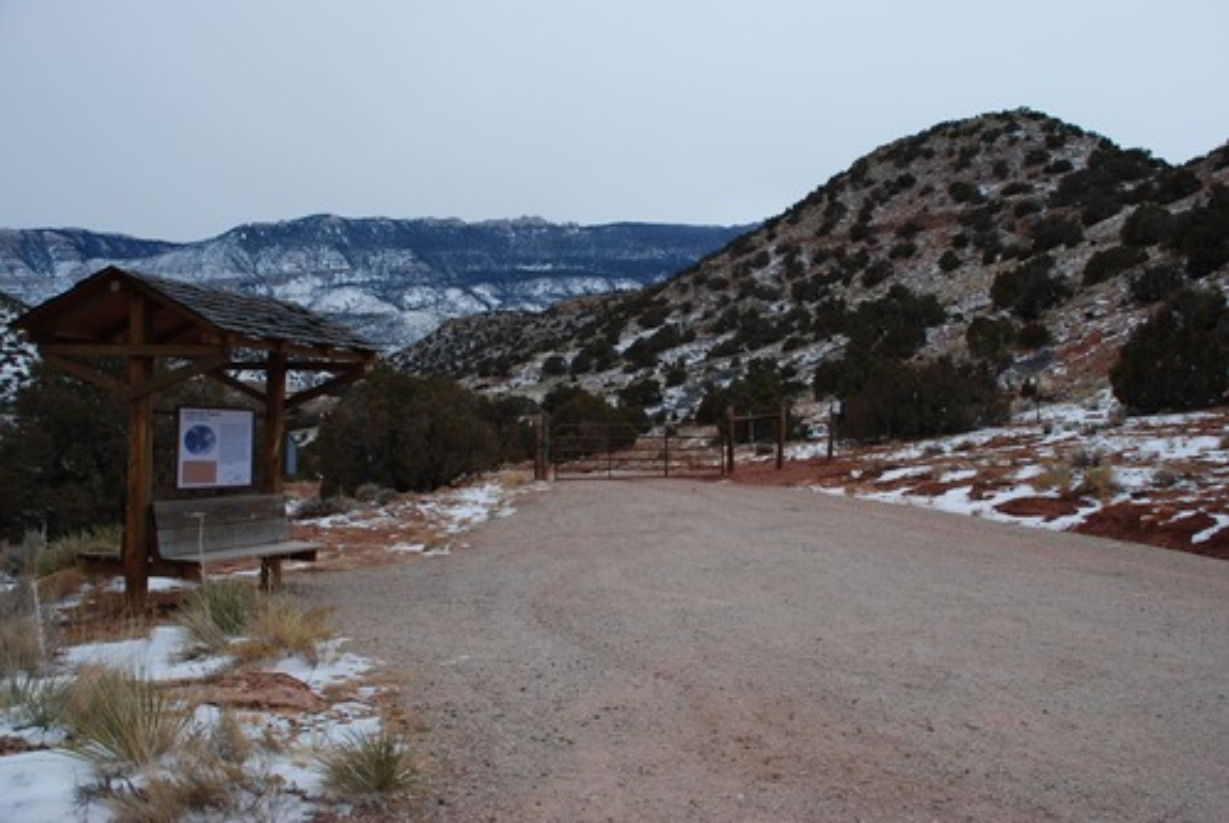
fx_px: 1128
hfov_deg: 57.2
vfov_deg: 40.1
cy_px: 412
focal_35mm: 33
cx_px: 614
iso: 125
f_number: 5.6
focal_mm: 22
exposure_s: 1/125
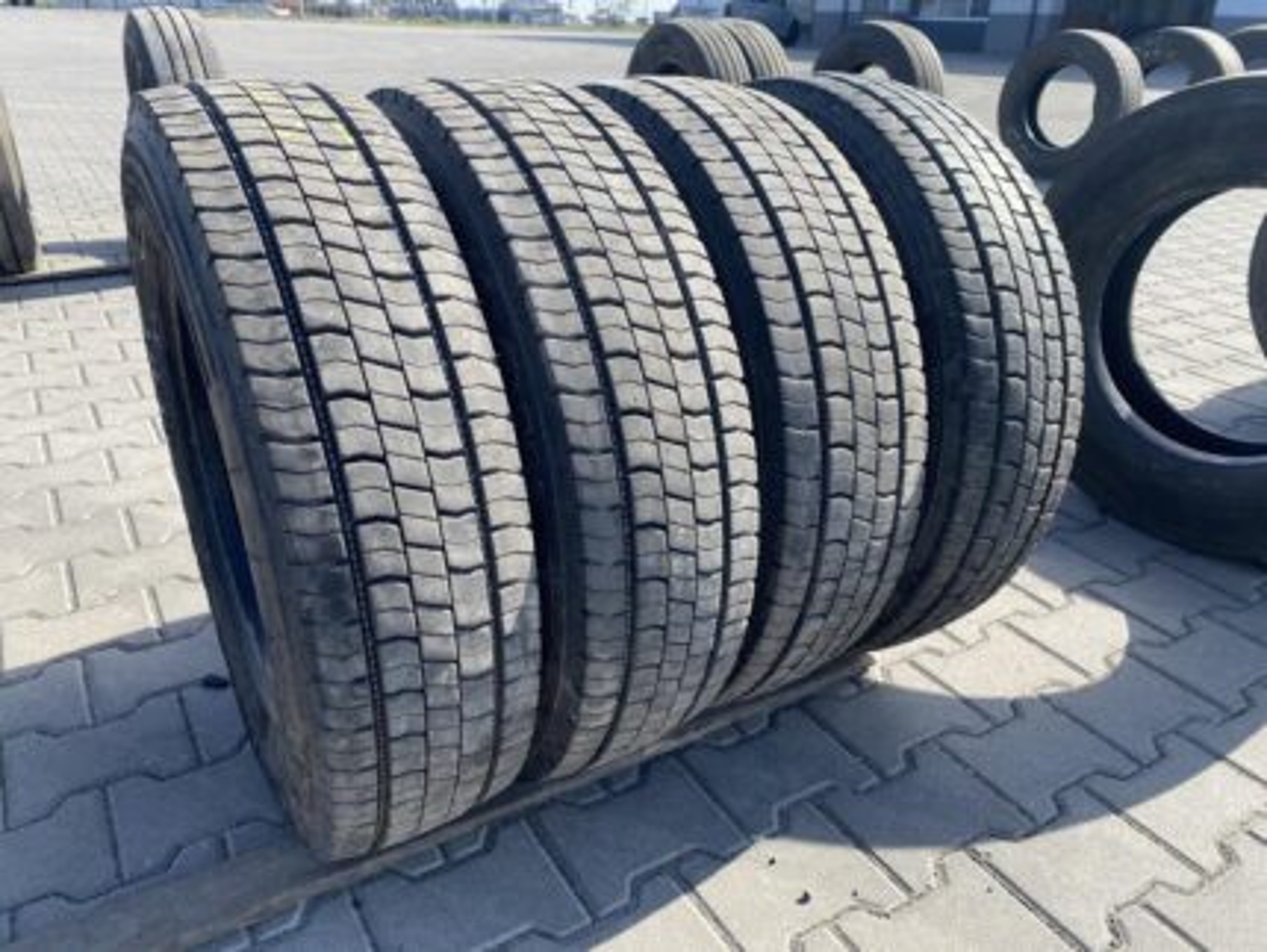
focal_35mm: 26
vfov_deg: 53.1
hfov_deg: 67.3
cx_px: 634
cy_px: 476
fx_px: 952
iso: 32
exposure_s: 1/927
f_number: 1.8
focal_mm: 4.25
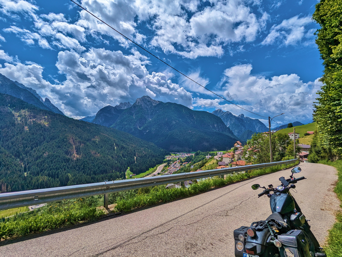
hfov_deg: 94.4
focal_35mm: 16
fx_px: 158
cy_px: 128
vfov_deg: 78.2
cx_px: 171
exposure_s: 1/4902
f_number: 2.2
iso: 51
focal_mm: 2.35
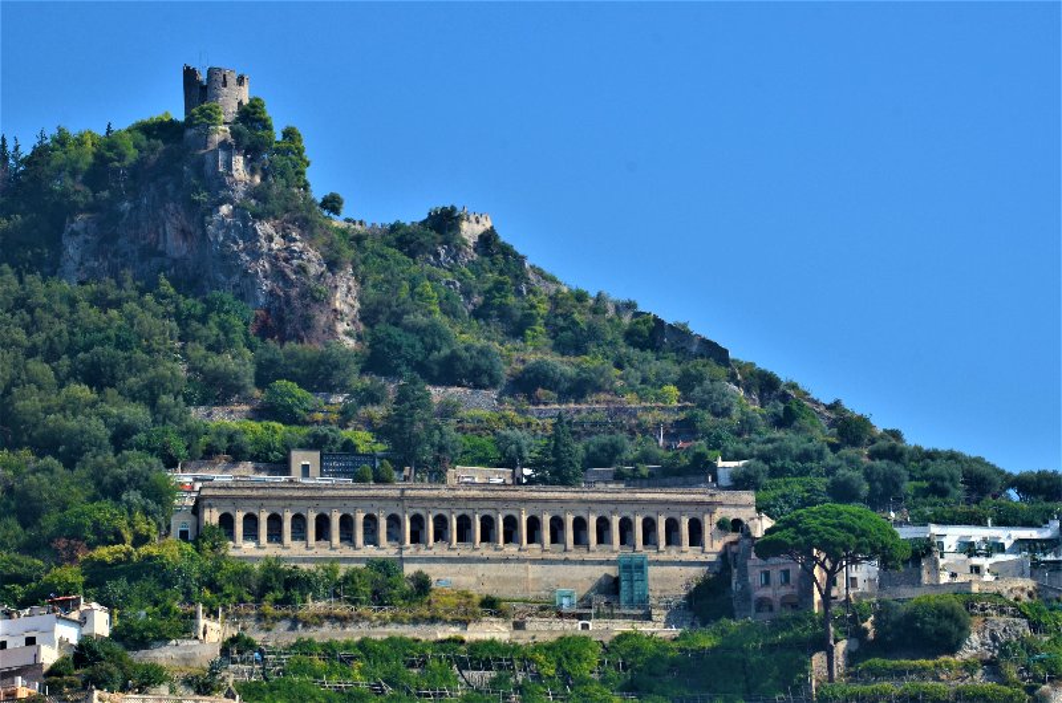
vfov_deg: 11.4
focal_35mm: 120
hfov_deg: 17.1
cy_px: 352
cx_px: 531
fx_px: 3533
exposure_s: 1/125
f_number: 11
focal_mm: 80
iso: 200
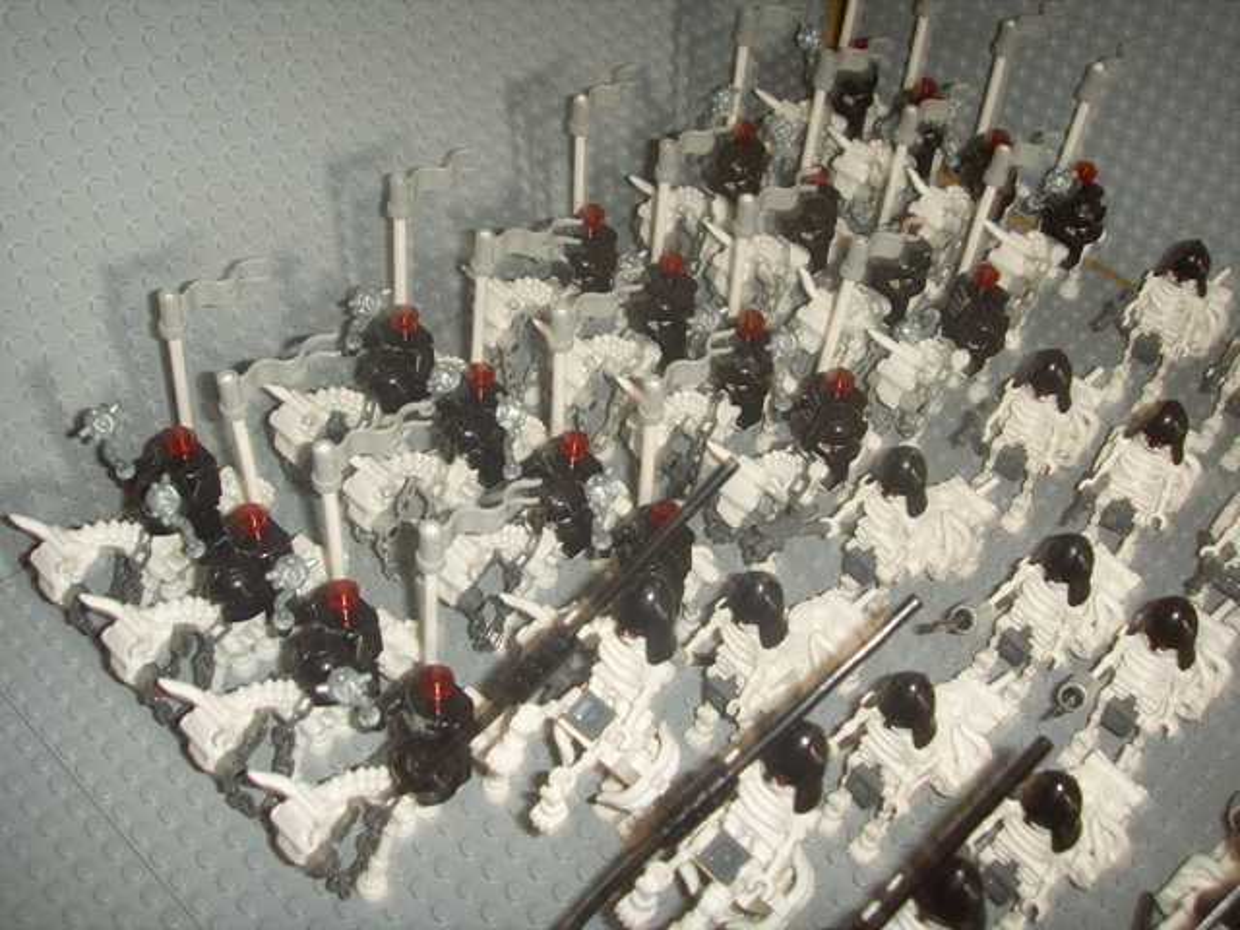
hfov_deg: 47.9
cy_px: 465
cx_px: 620
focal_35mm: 39
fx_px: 1397
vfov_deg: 36.8
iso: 100
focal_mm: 6.6
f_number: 3.5
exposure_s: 1/45
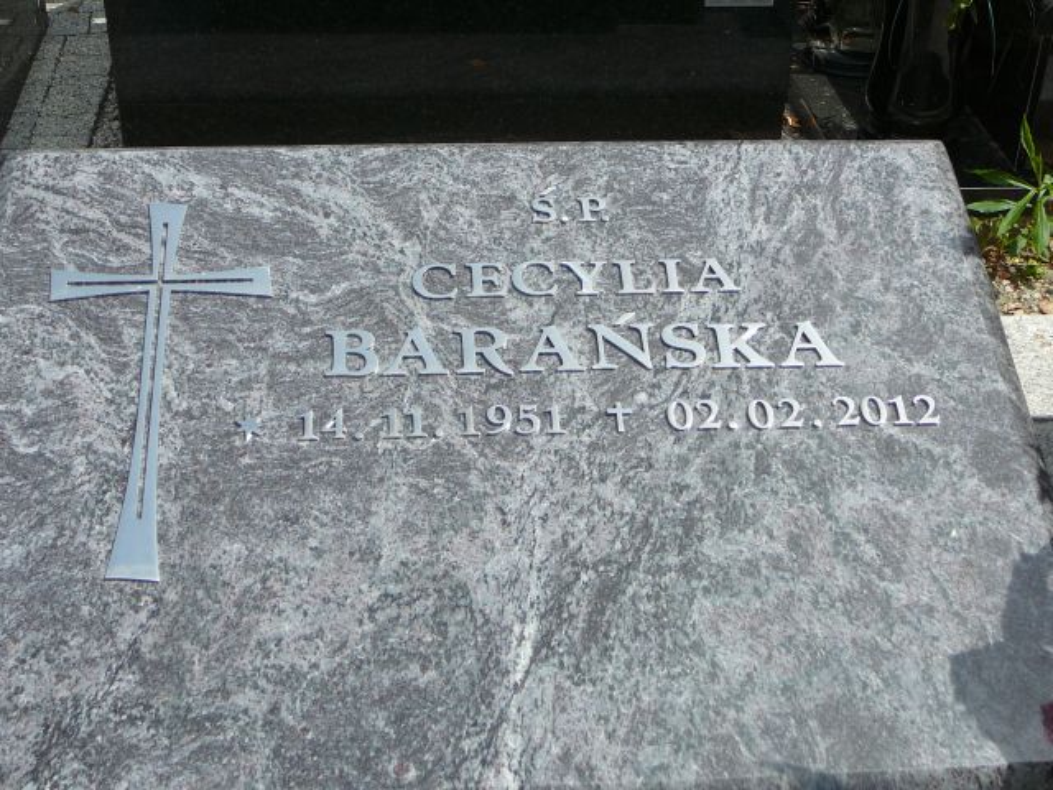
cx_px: 526
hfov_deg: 36.8
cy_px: 395
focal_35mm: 52
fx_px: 1582
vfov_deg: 28.0
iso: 80
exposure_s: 1/800
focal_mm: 7.8
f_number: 3.4
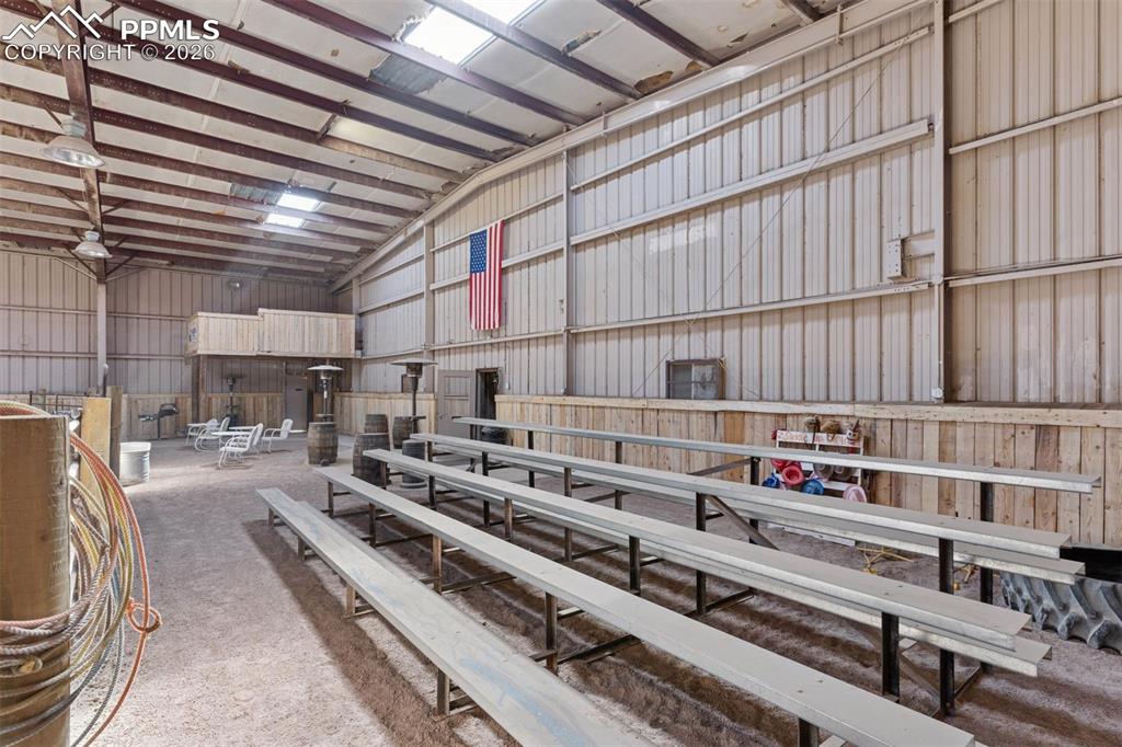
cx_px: 561
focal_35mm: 17
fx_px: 530
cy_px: 374
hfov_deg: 93.3
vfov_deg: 70.4
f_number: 10
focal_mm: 17
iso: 400
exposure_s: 1/5
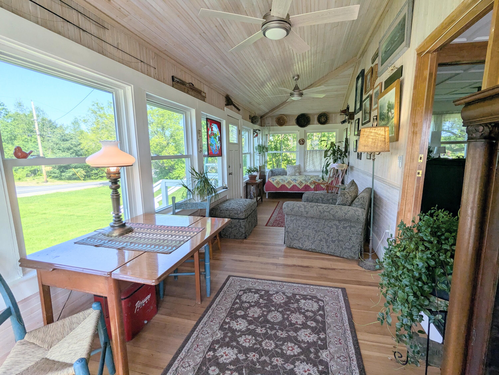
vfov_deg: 78.2
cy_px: 188
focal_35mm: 16
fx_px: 231
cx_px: 250
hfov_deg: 94.4
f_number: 2.2
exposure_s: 1/231
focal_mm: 2.35
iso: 42
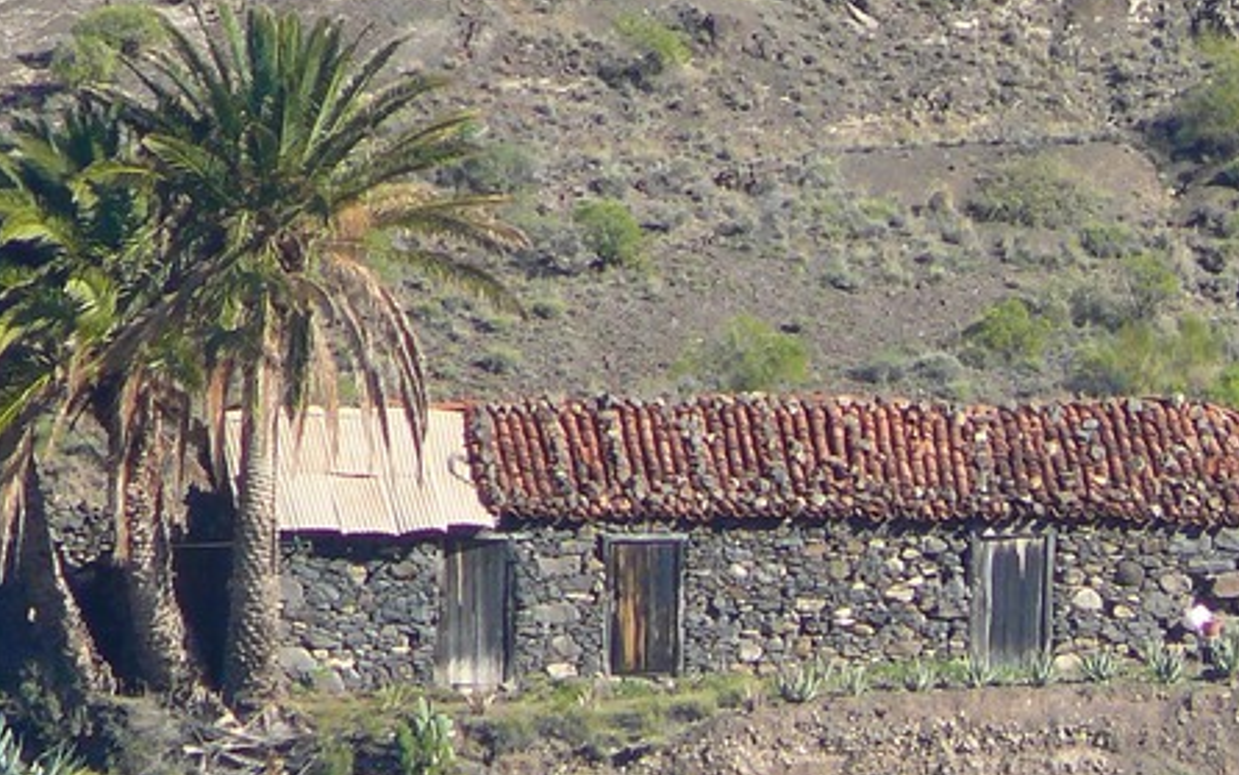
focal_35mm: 1332
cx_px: 978
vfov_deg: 1.0
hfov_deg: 1.6
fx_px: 44989
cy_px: 431
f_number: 4
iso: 100
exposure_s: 1/250
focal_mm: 88.8
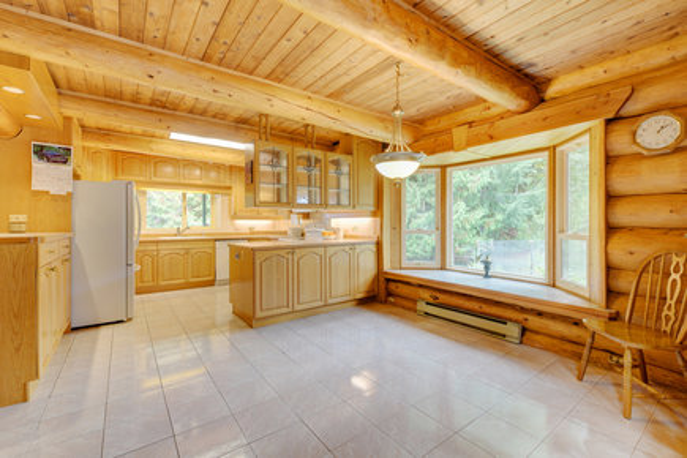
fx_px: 286
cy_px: 229
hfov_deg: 100.4
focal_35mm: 15
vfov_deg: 77.3
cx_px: 344
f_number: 7.1
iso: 250
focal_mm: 10
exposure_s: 1/4
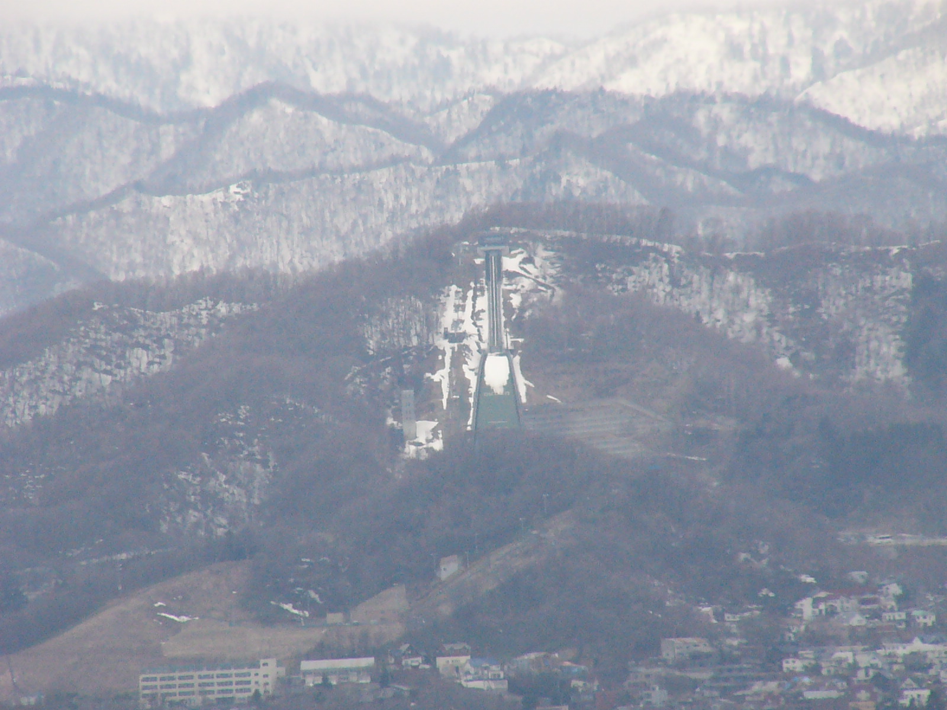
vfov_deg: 3.5
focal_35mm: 420
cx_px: 474
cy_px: 355
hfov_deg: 4.7
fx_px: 11490
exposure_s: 1/800
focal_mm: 55.2
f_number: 5.6
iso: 200
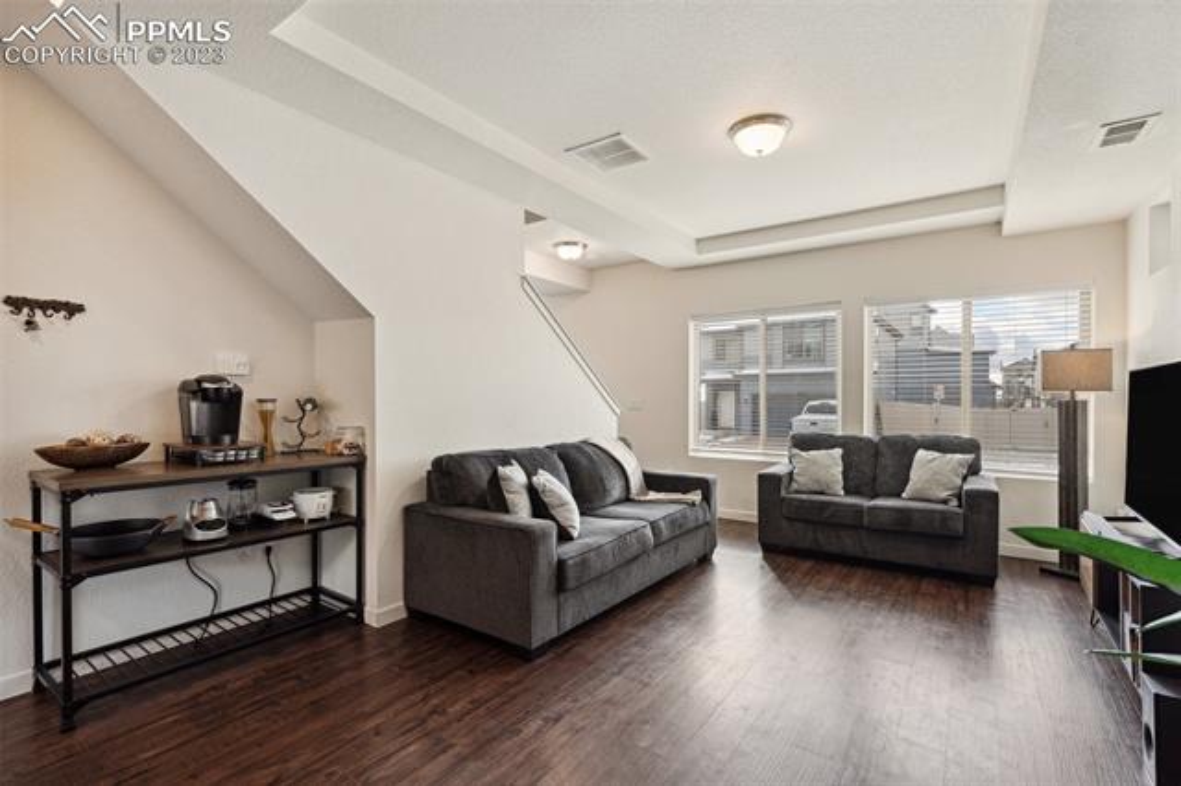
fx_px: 525
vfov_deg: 73.7
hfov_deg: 96.8
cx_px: 590
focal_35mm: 16
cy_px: 393
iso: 1250
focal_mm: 16
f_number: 6.3
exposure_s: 1/200
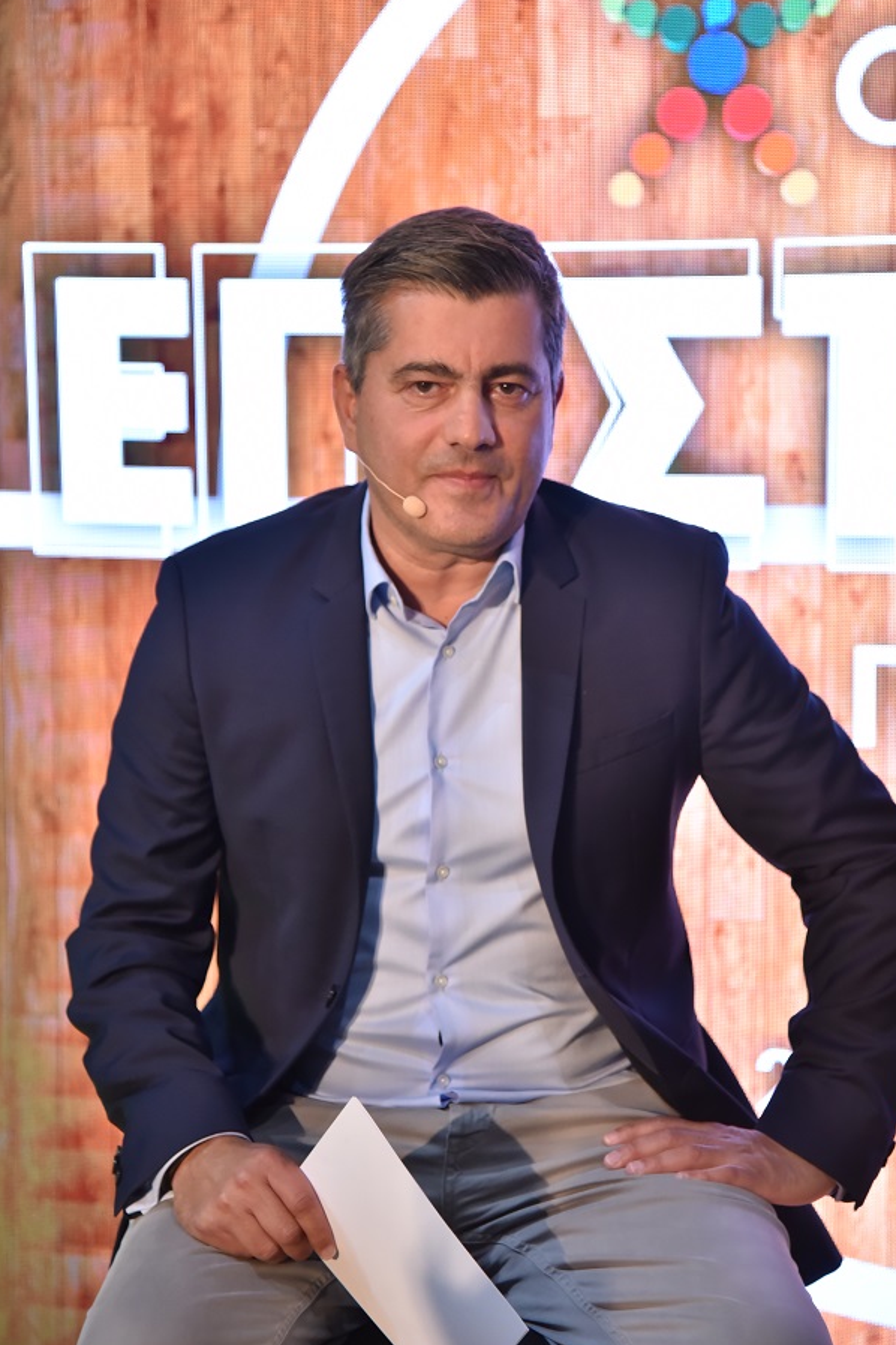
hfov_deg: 15.7
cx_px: 473
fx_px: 3248
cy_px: 646
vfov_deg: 23.4
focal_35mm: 87
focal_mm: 78
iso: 2000
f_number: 4
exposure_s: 1/320
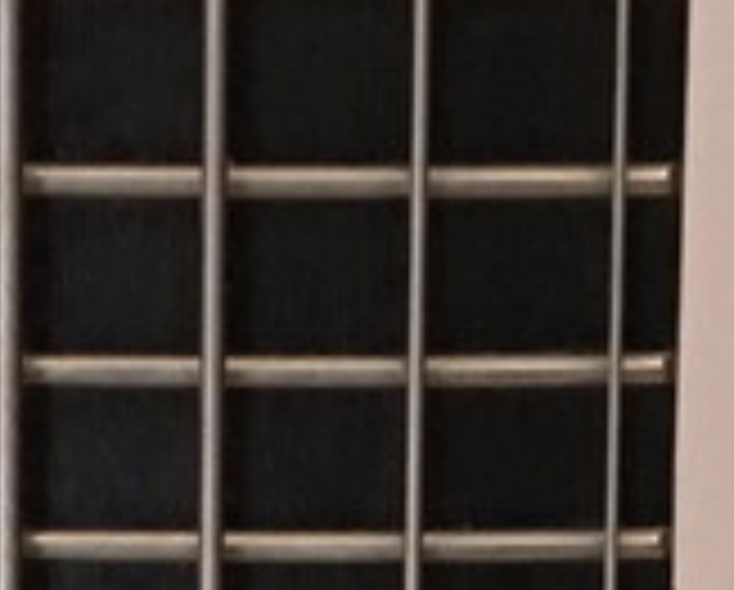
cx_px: 284
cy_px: 1112
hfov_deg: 9.3
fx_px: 4527
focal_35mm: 208
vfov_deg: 7.2
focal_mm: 4.15
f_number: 2.2
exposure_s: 1/24
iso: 200
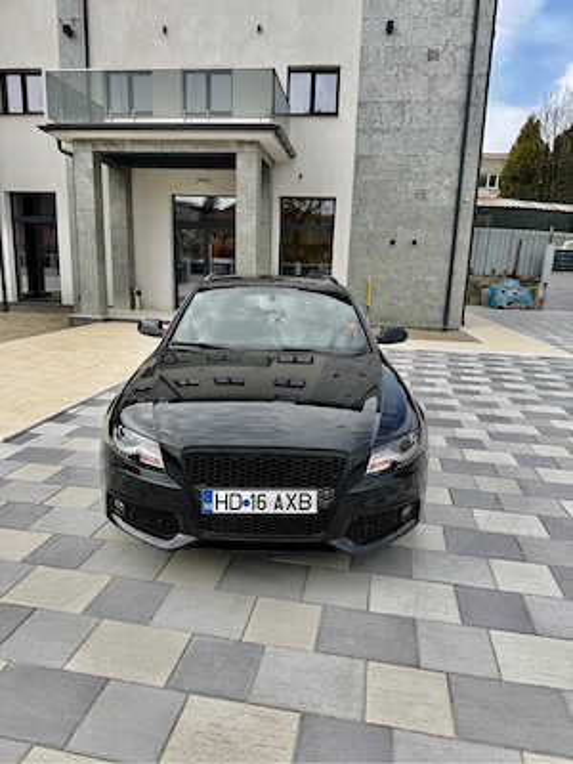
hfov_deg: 56.8
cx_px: 286
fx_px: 530
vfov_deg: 71.6
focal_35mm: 24
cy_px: 382
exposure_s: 1/3279
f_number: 1.78
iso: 80
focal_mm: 6.76
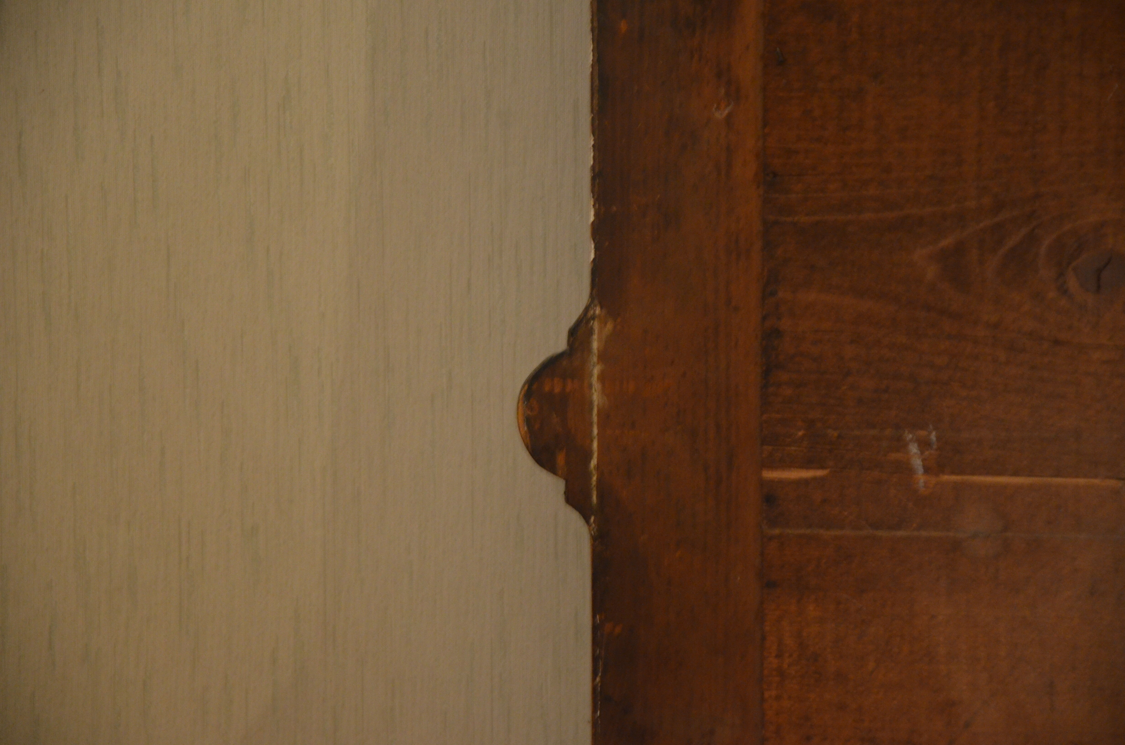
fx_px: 4912
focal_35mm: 158
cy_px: 372
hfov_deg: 13.1
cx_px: 562
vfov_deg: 8.7
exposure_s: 1/13
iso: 1600
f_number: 5.6
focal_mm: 105
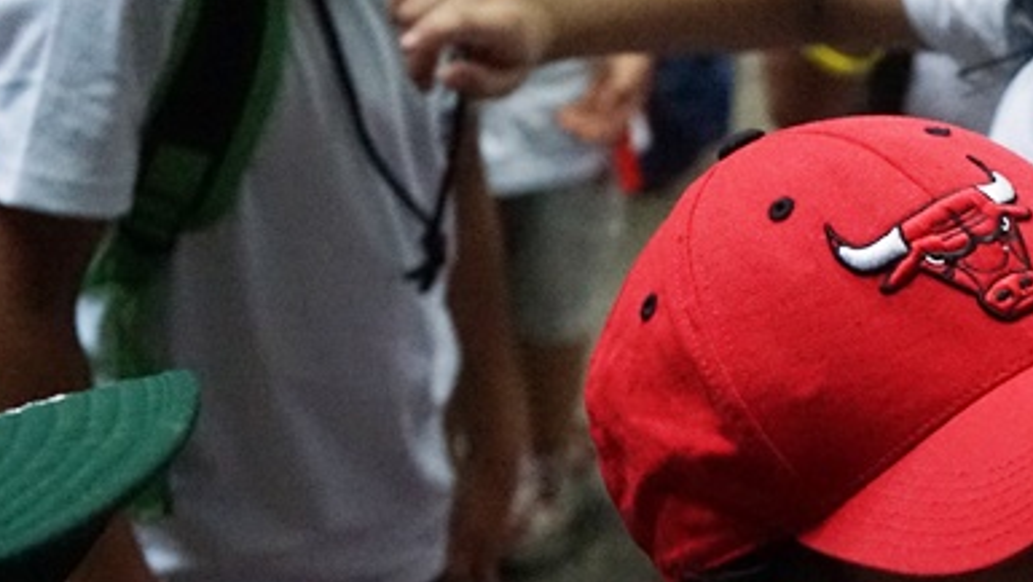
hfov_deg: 17.3
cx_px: 1293
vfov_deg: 10.3
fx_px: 3206
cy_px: 471
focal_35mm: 117
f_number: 4.5
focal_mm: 42
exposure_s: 1/200
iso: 6400
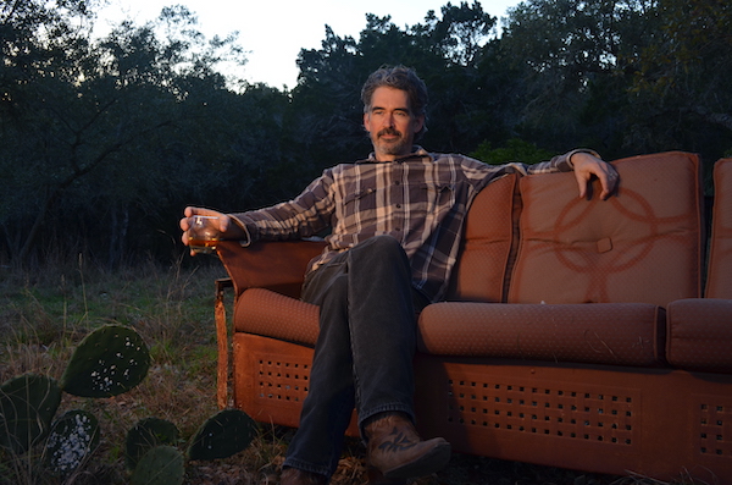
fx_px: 791
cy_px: 242
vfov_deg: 34.0
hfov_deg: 49.7
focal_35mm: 39
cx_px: 366
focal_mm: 26
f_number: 8
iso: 200
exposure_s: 1/40
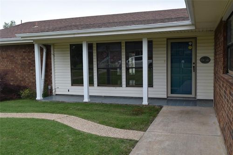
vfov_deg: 36.8
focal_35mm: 36
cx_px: 116
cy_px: 78
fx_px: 233
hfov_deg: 53.1
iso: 400
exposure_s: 1/250
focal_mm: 24
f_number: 8
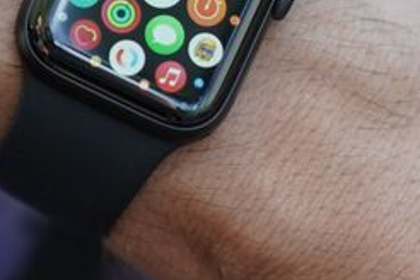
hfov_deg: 11.7
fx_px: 2042
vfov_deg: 7.8
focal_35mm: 175
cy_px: -11
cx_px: 152
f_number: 4
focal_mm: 70
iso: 320
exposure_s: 1/200
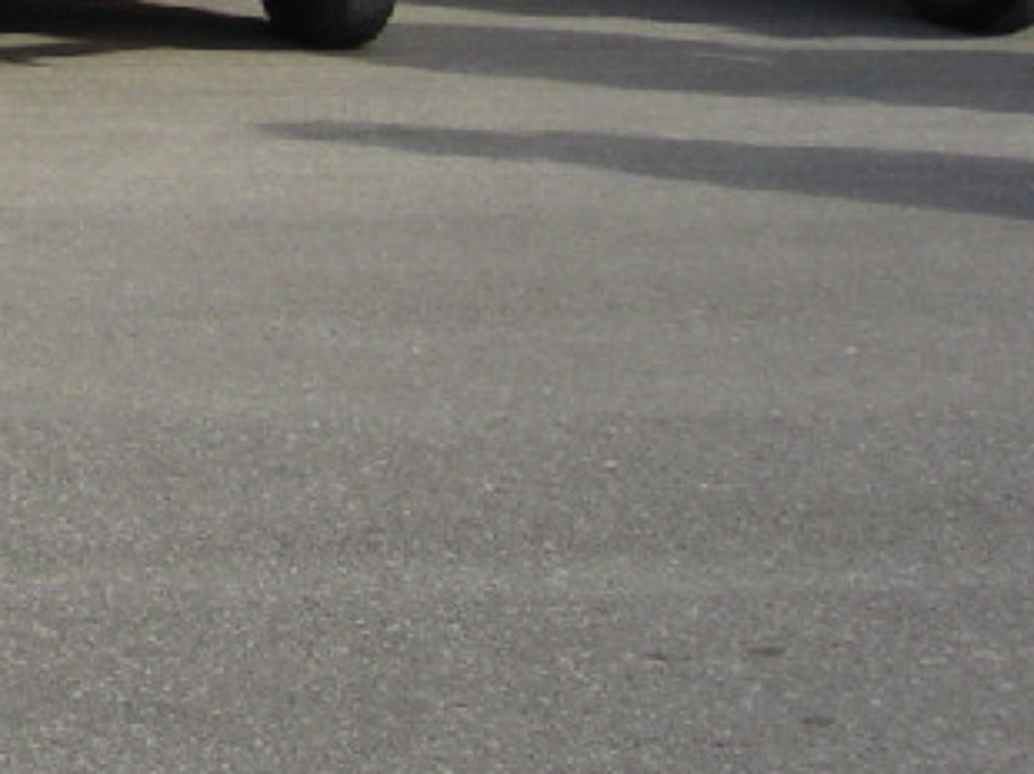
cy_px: -330
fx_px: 3552
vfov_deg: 12.0
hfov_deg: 15.1
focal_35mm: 119
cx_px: -600
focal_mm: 5.6
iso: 50
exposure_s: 1/160
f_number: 4.8
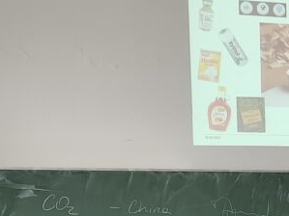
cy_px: 243
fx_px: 1093
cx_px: 366
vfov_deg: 11.1
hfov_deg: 14.5
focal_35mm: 131
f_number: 1.79
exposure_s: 1/50
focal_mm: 4.71
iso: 164
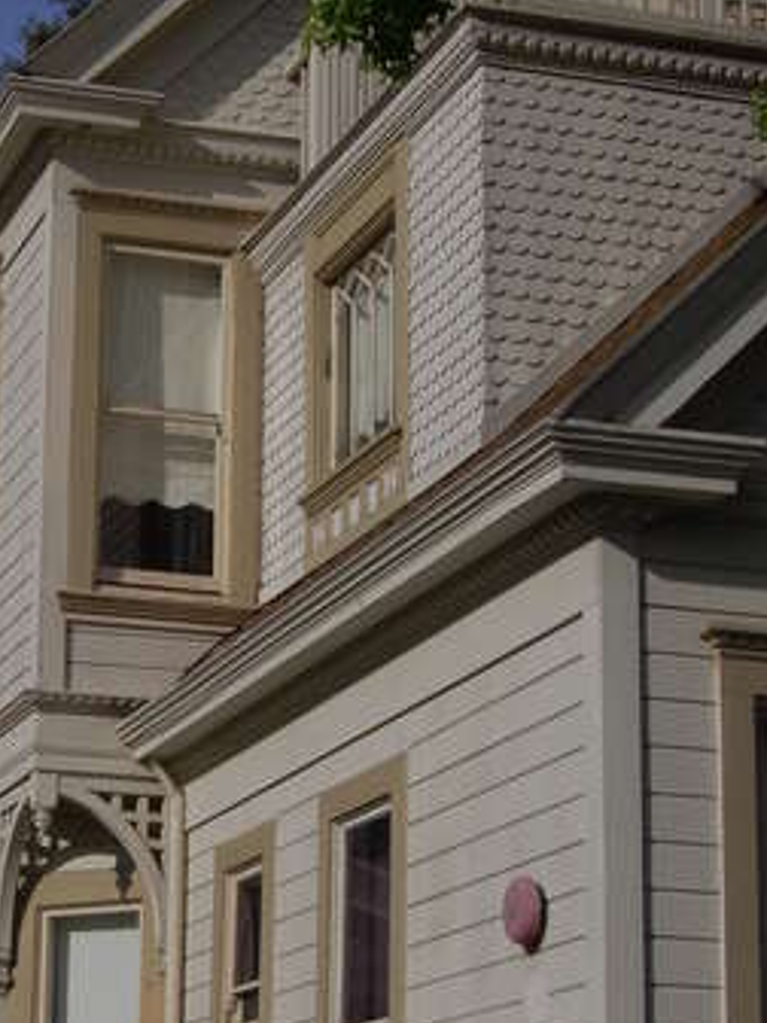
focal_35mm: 96
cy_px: 676
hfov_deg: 15.1
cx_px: 0
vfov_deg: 20.4
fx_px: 2836
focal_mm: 28
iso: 200
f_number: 16
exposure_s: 1/320
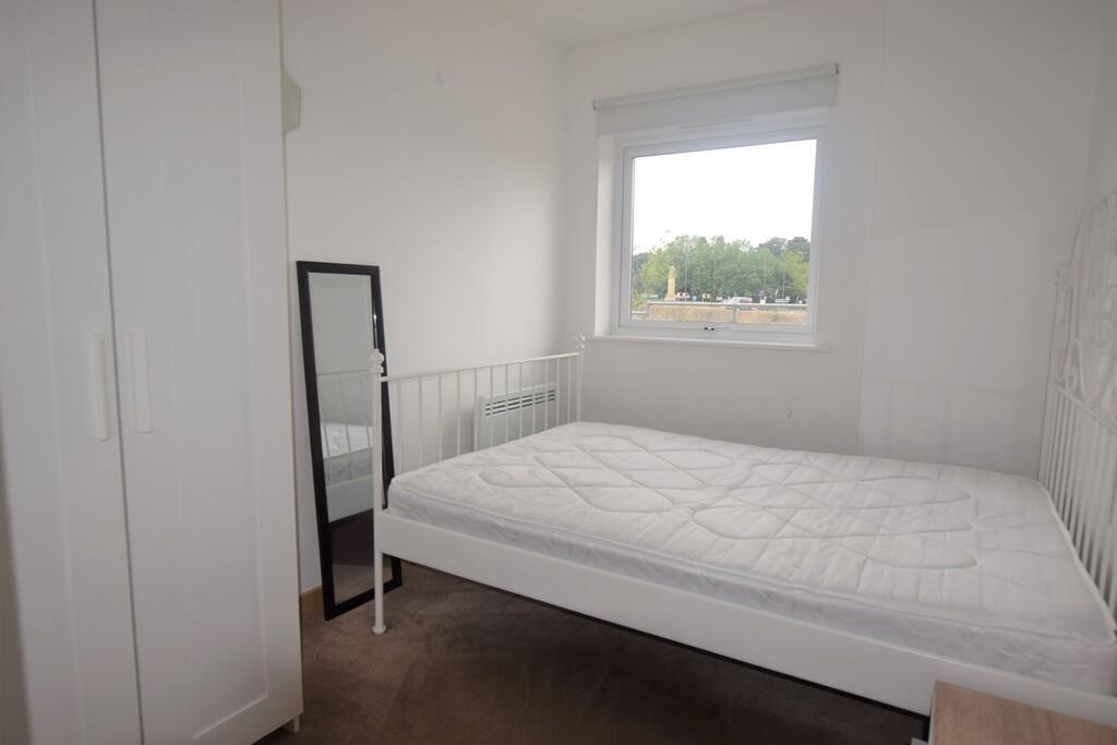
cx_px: 558
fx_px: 652
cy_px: 372
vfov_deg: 59.5
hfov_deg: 81.2
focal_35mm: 21
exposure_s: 1/125
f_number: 5.6
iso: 125
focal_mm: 14
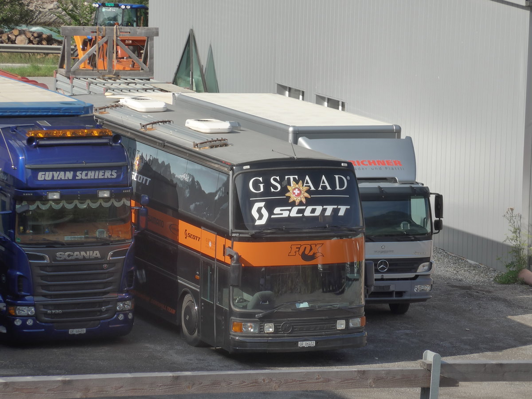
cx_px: 266
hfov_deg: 8.9
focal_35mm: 222
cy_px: 200
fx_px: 3412
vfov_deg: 6.7
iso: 160
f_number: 8
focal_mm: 42.8
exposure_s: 1/200
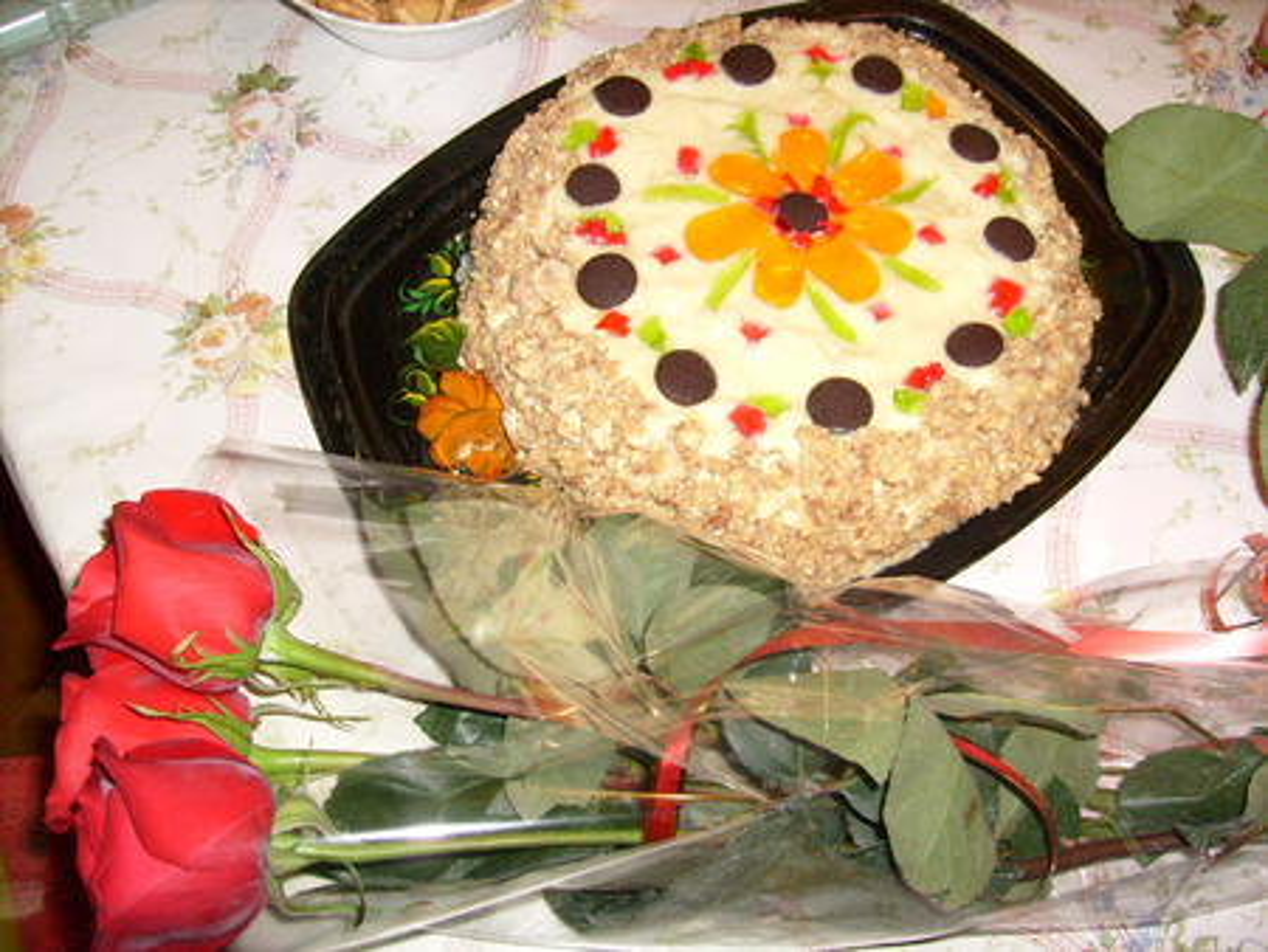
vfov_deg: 40.7
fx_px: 1283
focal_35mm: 35
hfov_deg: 52.6
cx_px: 634
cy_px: 476
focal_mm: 5.8
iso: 100
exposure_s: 1/45
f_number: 2.8
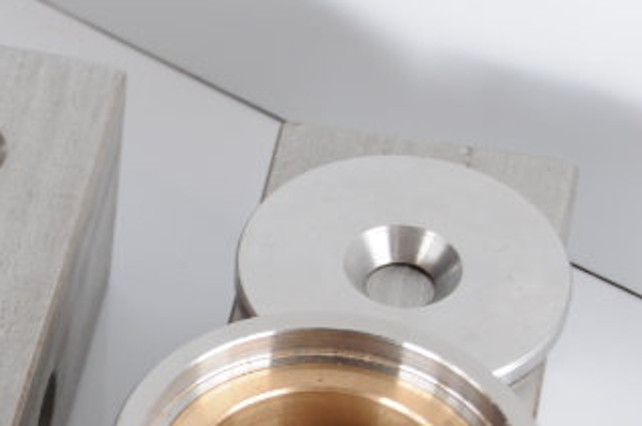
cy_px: 379
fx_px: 3223
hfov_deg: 11.0
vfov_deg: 7.5
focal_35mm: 181
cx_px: -277
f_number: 6.3
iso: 200
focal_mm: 32
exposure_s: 1/15
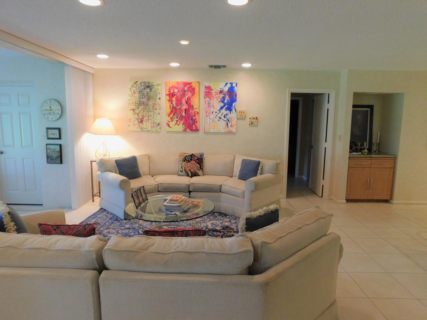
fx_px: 284
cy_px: 160
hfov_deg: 73.9
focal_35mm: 23
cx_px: 214
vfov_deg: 58.9
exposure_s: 1/30
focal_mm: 4
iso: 320
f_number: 3
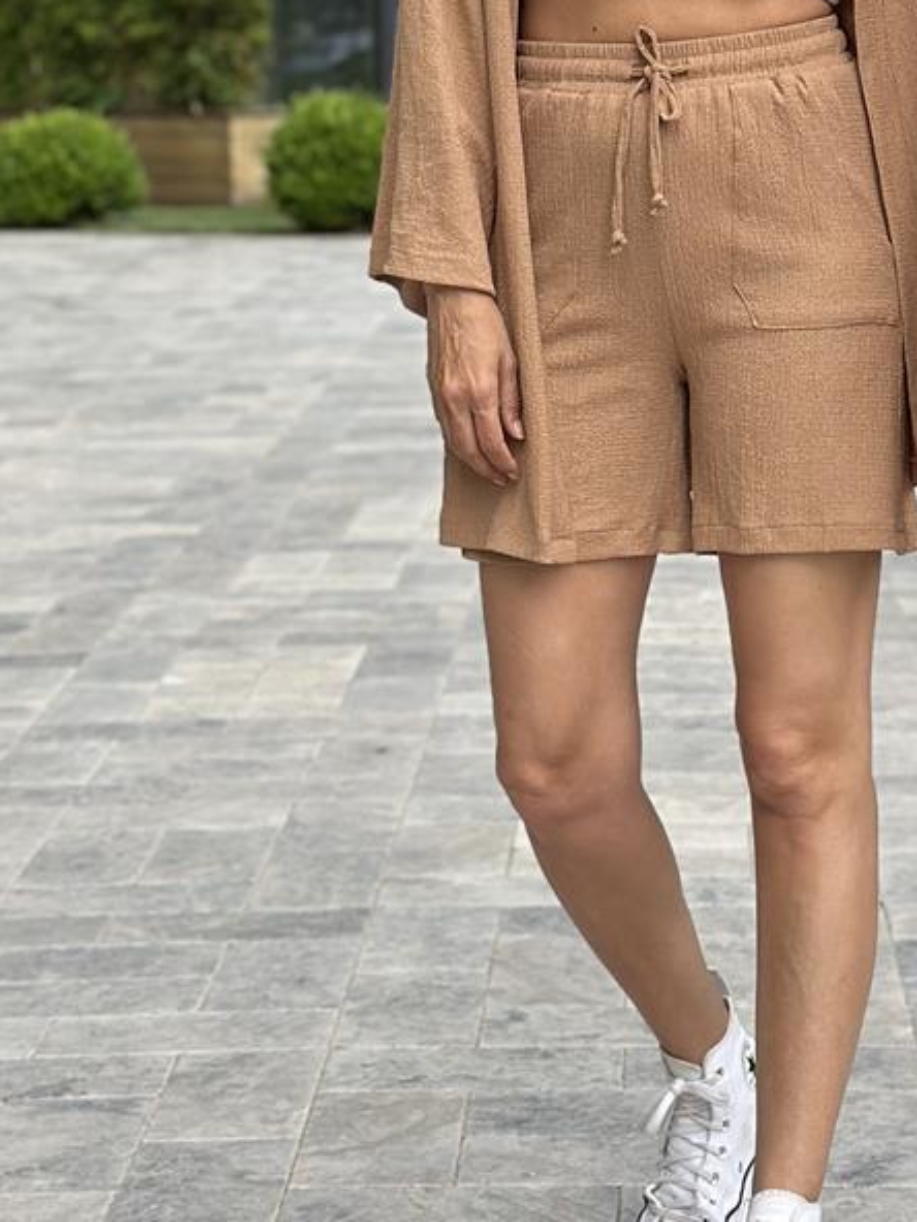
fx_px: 3815
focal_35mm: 108
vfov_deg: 18.0
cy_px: 220
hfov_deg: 13.7
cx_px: 698
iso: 80
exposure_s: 1/623
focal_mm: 6.86
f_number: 1.78
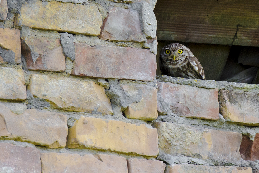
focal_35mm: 900
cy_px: 86
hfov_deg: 2.3
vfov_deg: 1.5
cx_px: 130
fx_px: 6474
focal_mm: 600
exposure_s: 1/640
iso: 640
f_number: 8
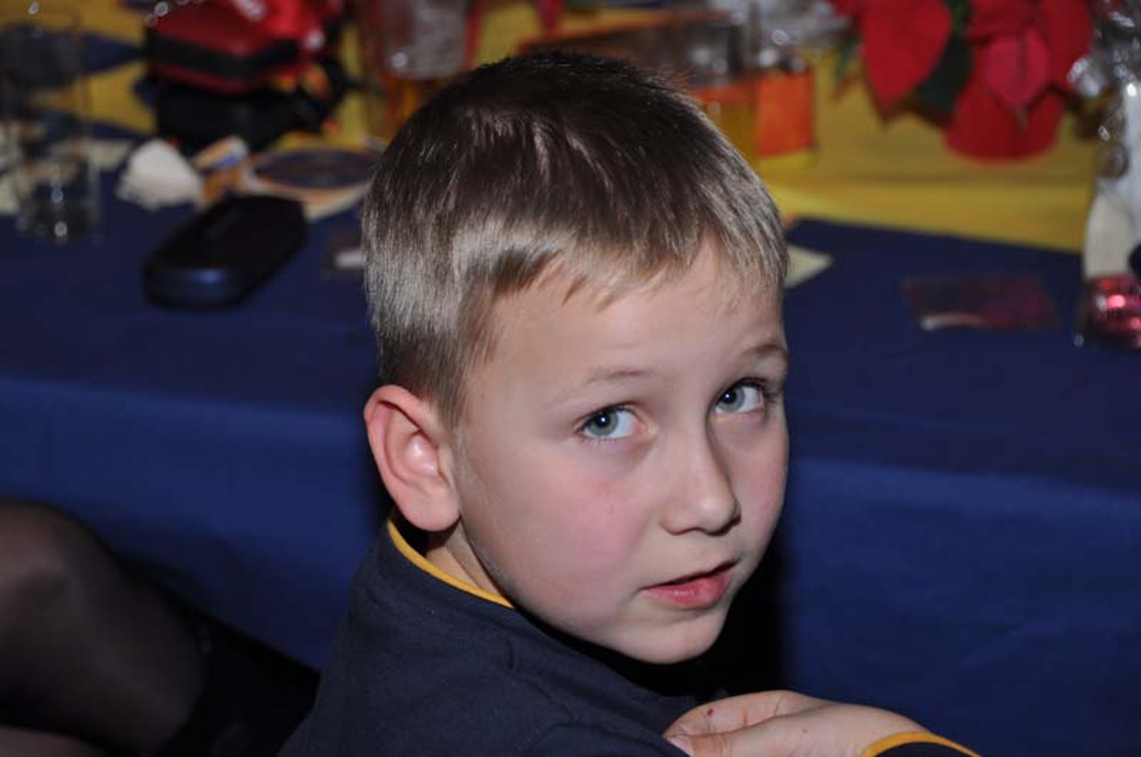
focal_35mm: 105
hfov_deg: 19.5
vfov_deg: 13.0
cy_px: 378
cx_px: 570
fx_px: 3323
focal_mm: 70
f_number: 5
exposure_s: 1/60
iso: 200
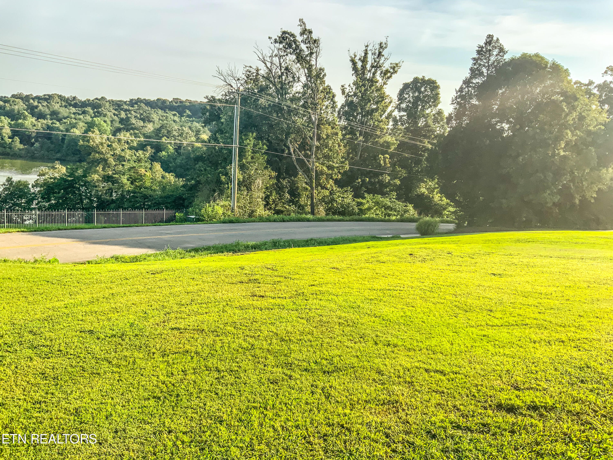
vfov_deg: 48.2
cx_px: 306
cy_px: 230
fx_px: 514
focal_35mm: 29
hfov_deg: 61.7
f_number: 1.8
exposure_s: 1/1195
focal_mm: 3
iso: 16
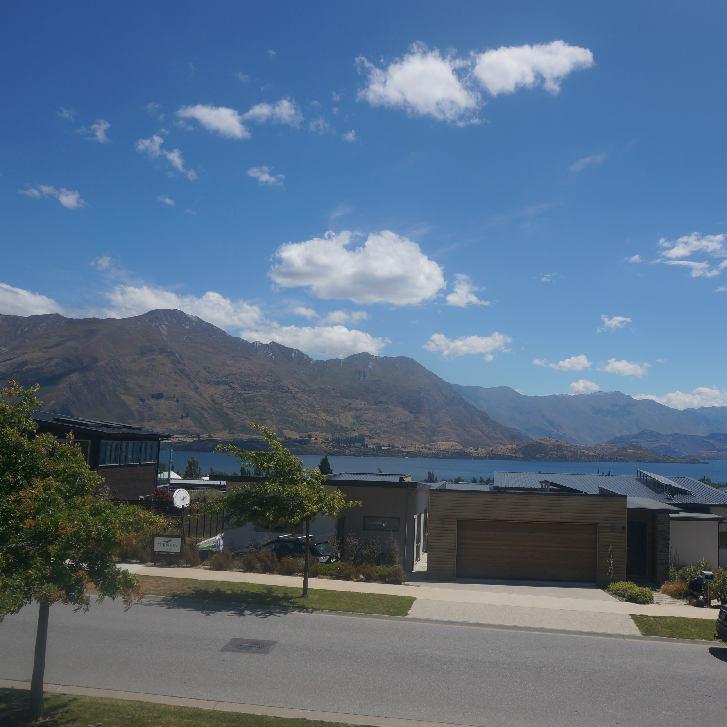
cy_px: 367
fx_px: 737
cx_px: 471
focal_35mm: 31
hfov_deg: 51.8
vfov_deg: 52.5
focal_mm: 16
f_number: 6.3
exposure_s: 1/800
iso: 100
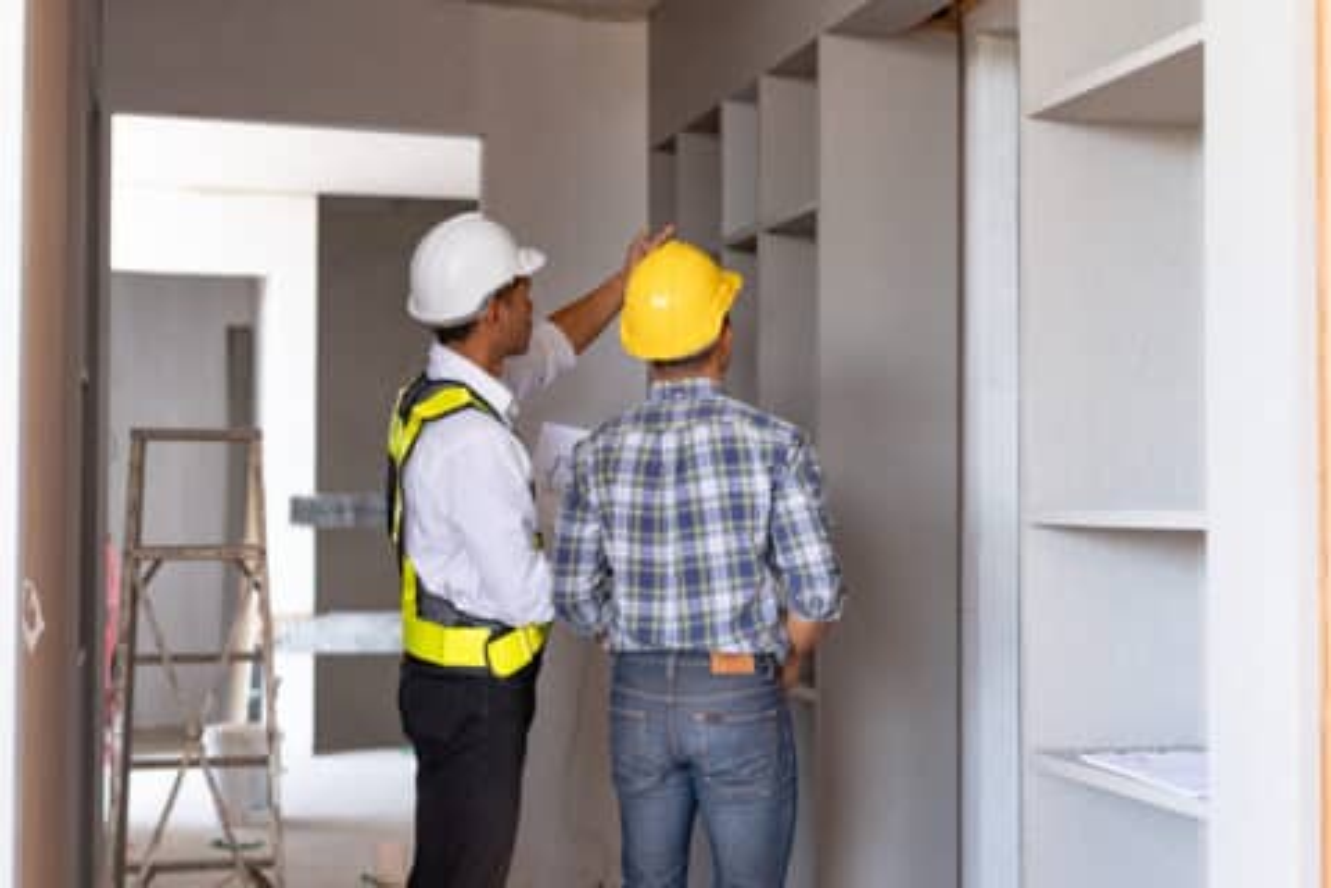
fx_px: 1848
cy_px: 444
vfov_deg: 27.0
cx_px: 666
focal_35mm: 50
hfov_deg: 39.6
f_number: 2.8
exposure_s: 1/125
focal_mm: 50
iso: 160
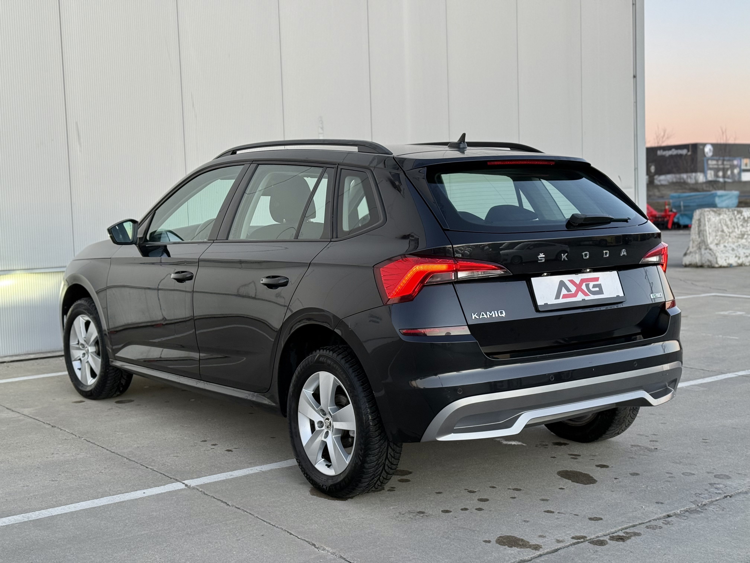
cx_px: 375
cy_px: 282
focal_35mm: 48
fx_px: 1040
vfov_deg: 30.3
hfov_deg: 39.7
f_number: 1.78
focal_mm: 6.76
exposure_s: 1/100
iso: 50
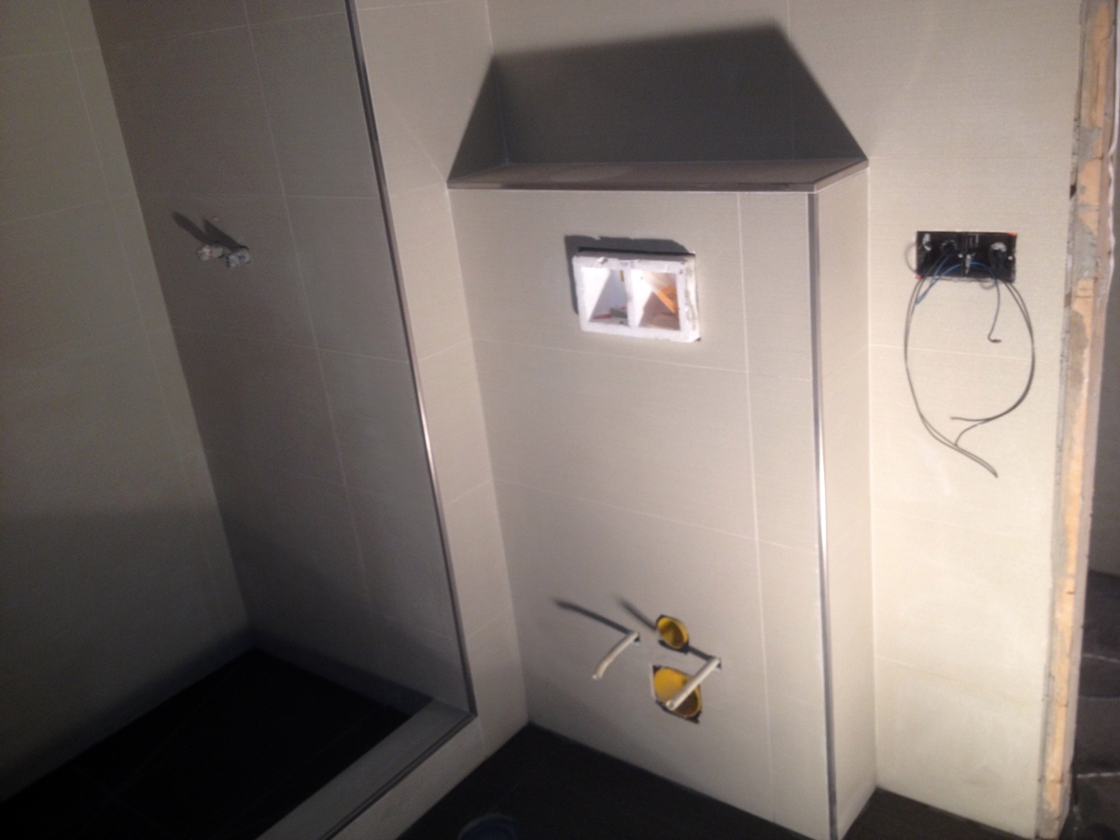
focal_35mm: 35
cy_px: 420
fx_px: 1132
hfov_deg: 52.6
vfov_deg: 40.7
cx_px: 560
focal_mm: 4.28
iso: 64
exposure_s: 1/20
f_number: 2.4
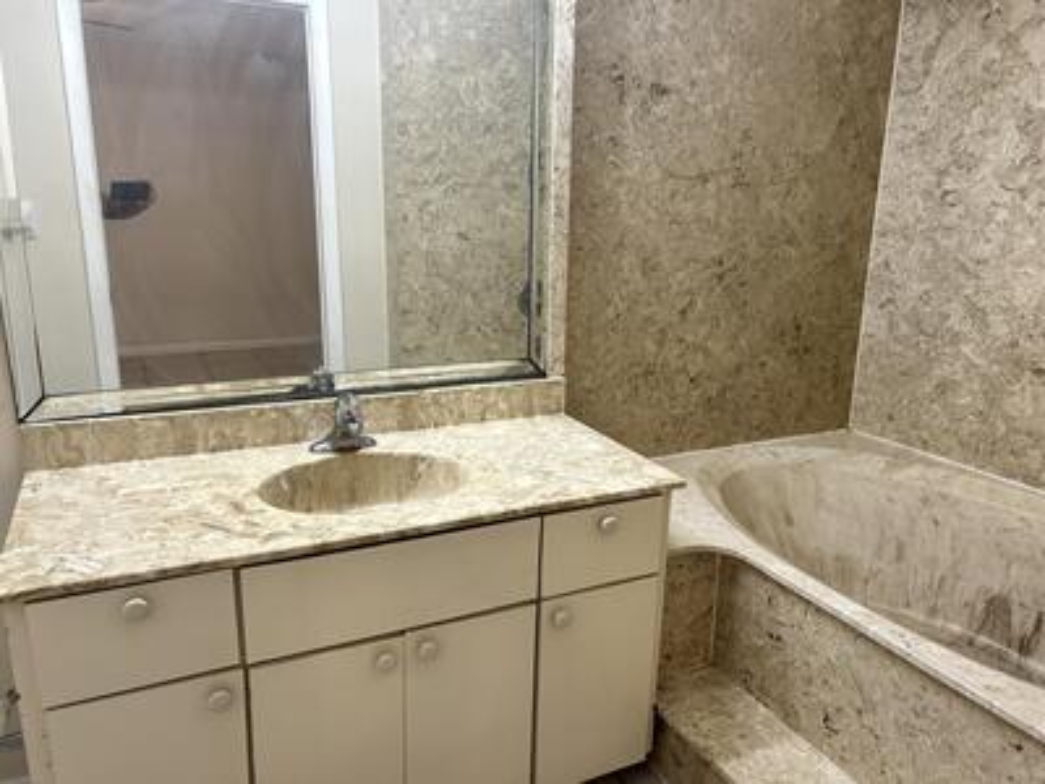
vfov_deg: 53.1
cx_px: 522
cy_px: 392
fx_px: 785
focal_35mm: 26
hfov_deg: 67.3
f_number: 1.5
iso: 80
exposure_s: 1/120
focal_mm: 5.7
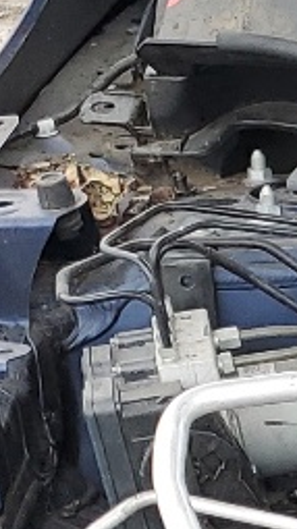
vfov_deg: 11.8
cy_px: 653
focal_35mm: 178
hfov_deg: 5.7
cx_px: 1259
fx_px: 2498
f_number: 1.5
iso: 50
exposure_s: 1/217
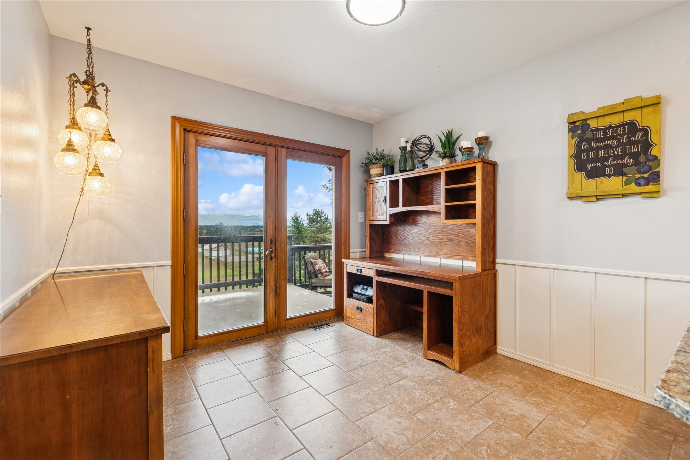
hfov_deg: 100.4
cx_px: 345
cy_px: 230
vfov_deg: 77.3
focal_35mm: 15
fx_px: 287
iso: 100
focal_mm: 10
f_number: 6.3
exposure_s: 1/40
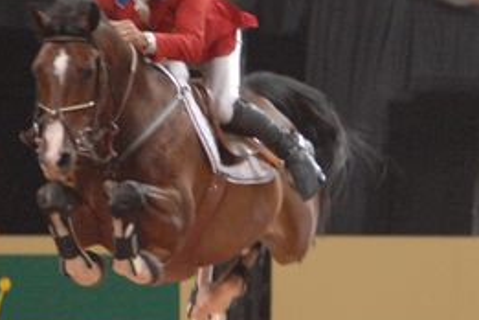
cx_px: 347
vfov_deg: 1.9
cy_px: 108
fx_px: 9779
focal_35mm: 735
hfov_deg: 2.8
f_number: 2.8
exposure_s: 1/320
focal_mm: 200
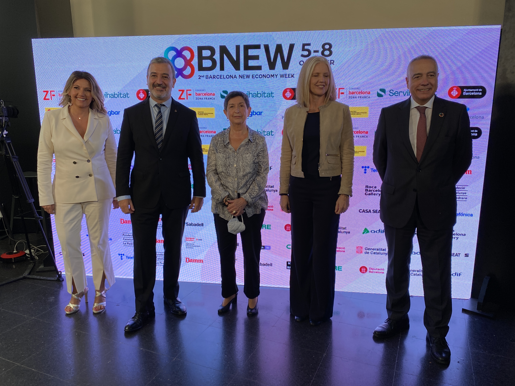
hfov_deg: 67.3
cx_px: 258
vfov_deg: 53.1
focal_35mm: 26
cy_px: 193
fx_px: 387
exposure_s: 1/122
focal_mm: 4.25
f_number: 1.8
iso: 40
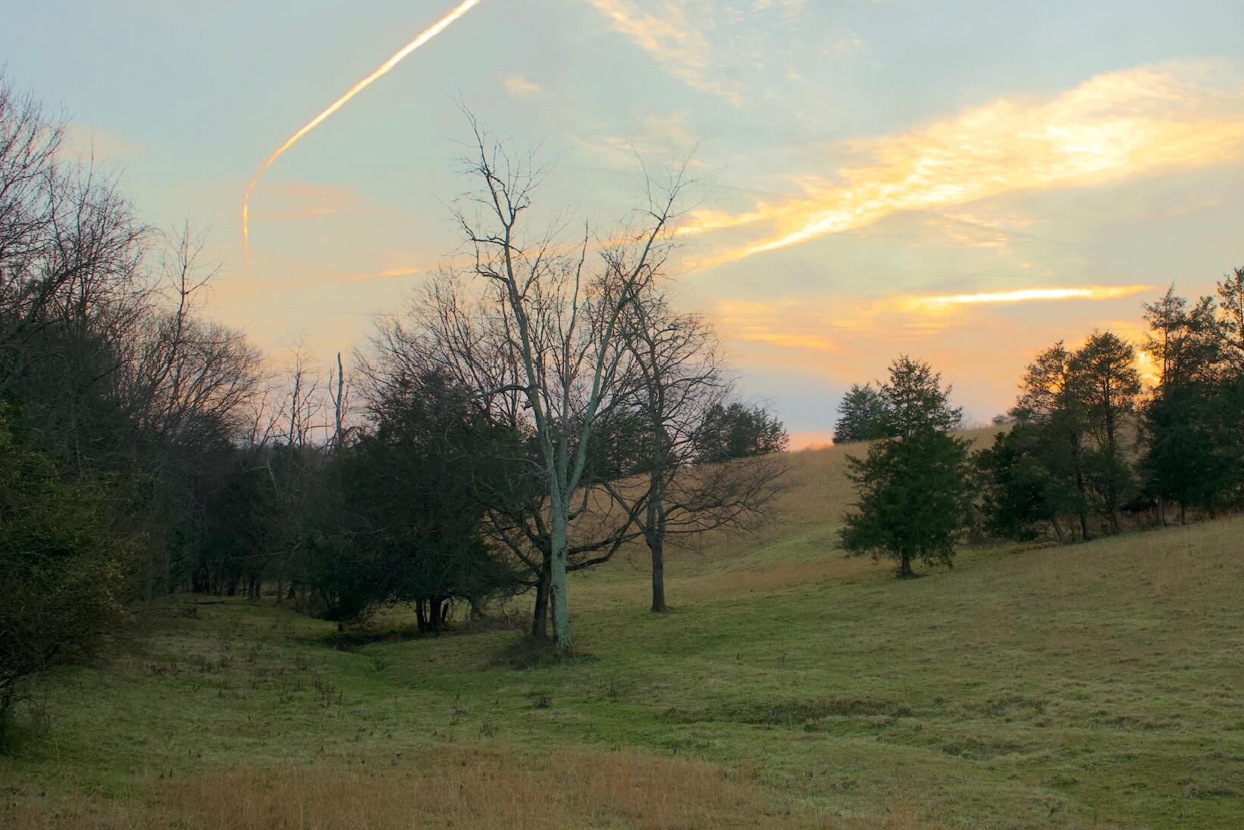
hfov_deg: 45.8
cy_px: 356
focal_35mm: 42
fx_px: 1451
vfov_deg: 31.9
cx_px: 811
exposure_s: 1/160
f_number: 5.6
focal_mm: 30
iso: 800
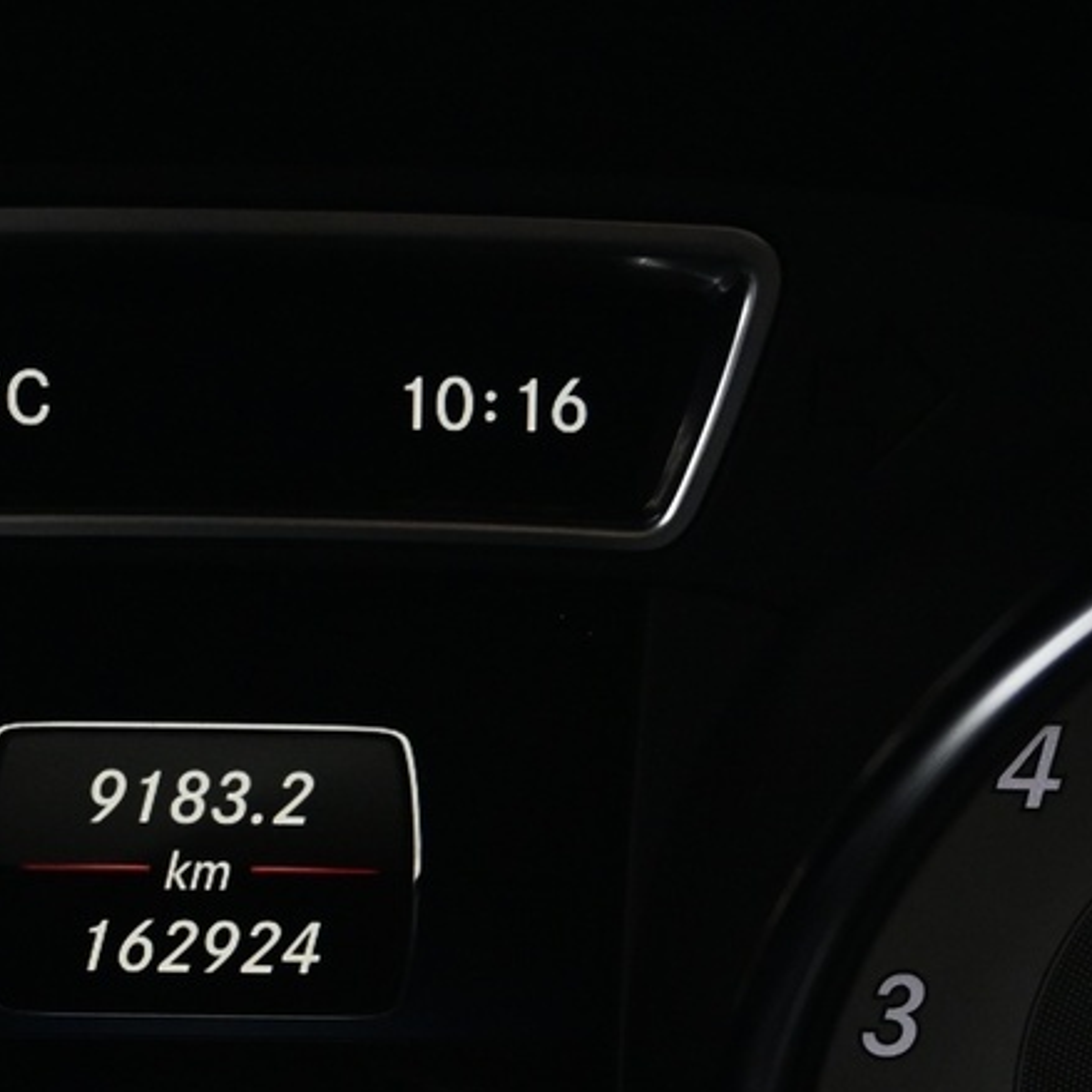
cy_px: 898
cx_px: 179
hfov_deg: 18.7
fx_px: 3276
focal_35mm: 92
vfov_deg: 18.7
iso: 1600
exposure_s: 1/20
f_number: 3.8
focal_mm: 19.5
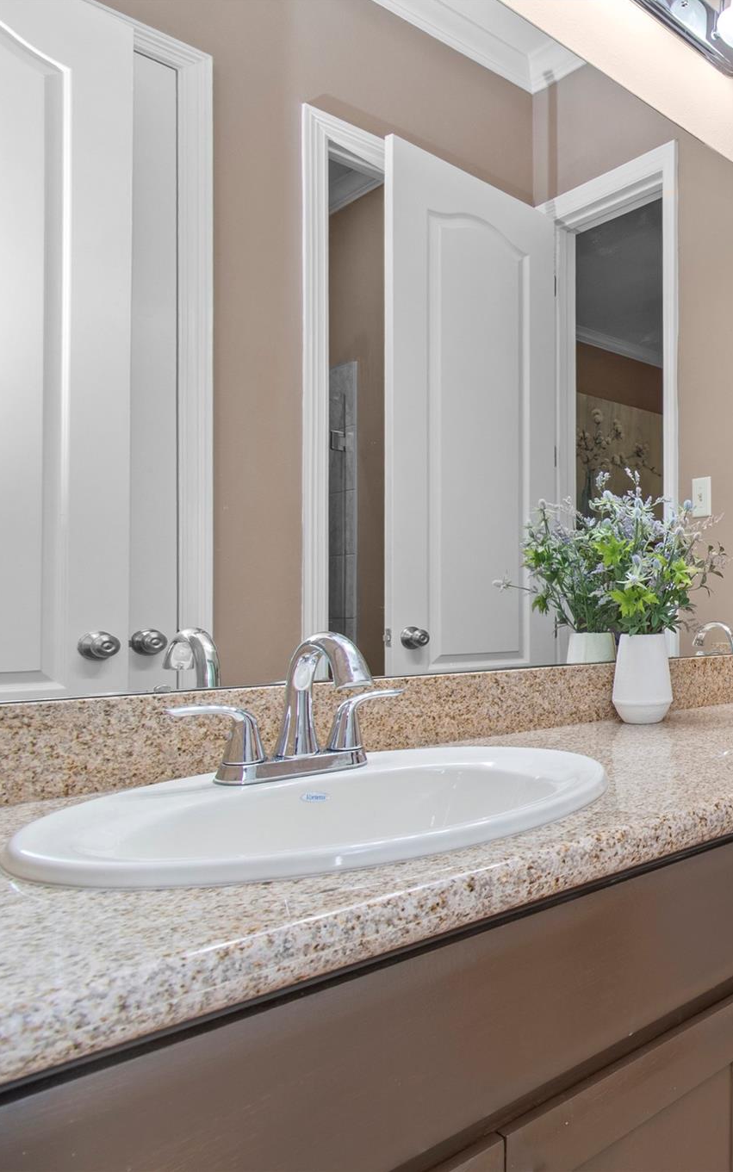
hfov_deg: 40.1
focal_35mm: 23
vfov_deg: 77.1
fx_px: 735
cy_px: 585
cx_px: 849
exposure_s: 1/8
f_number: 8
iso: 320
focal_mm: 10
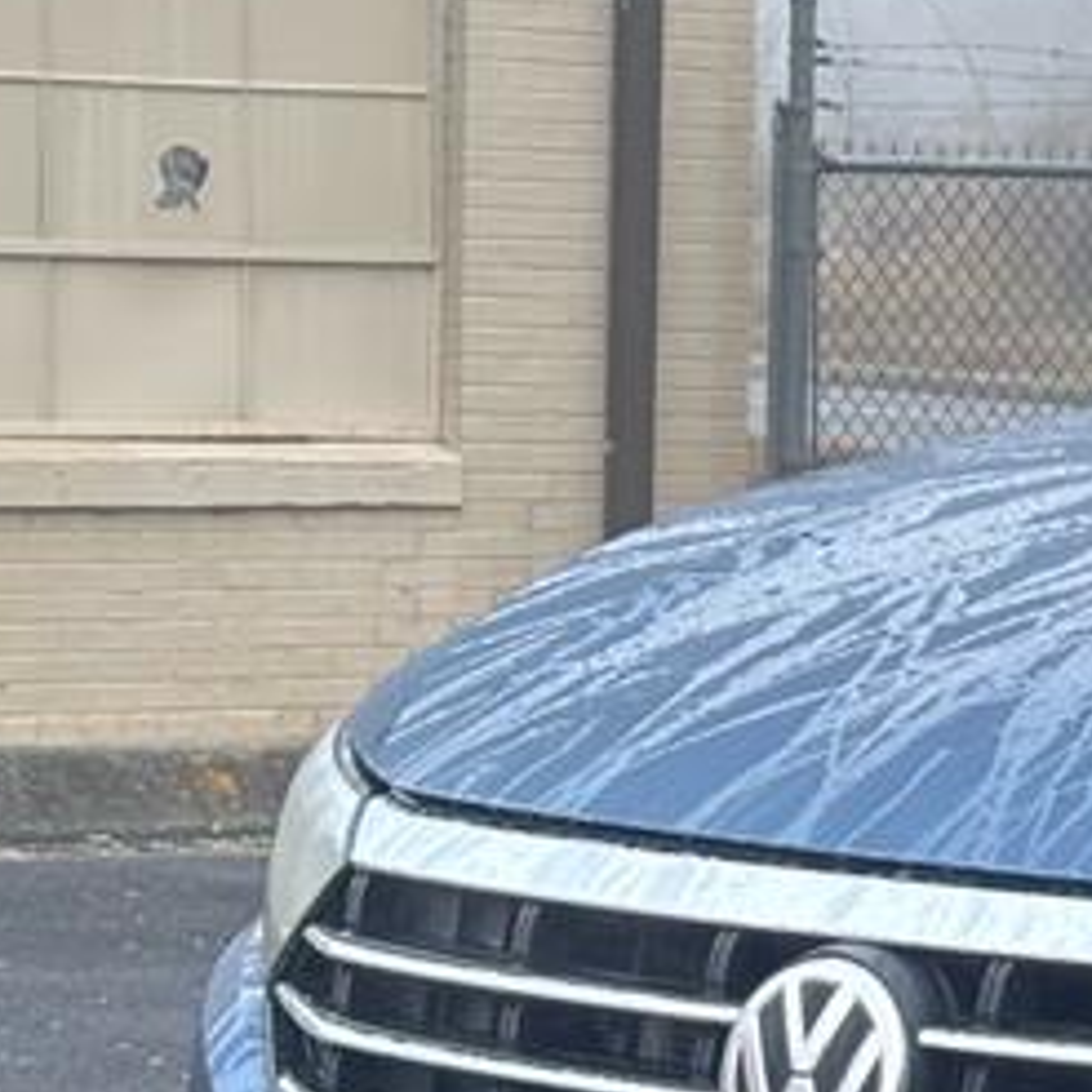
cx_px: 2131
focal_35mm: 191
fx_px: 6817
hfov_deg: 8.7
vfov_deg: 9.1
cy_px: 1003
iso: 50
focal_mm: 5.96
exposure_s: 1/63
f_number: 1.6
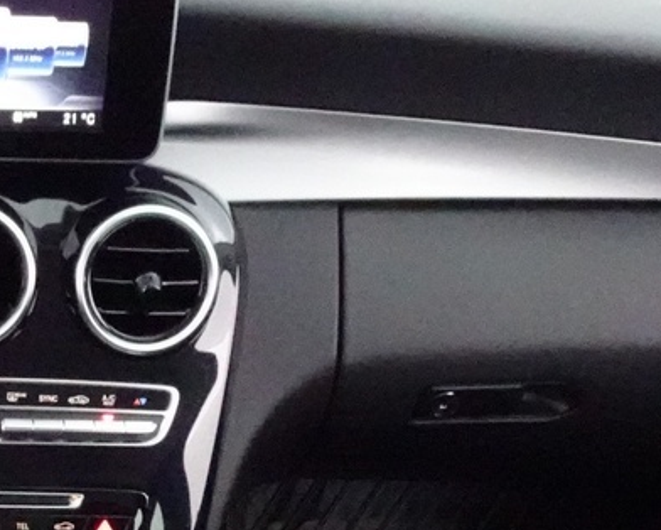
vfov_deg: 17.0
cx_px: -57
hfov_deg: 21.2
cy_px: 655
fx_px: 1683
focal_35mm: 86
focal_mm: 4.25
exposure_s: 1/15
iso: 3200
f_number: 3.5
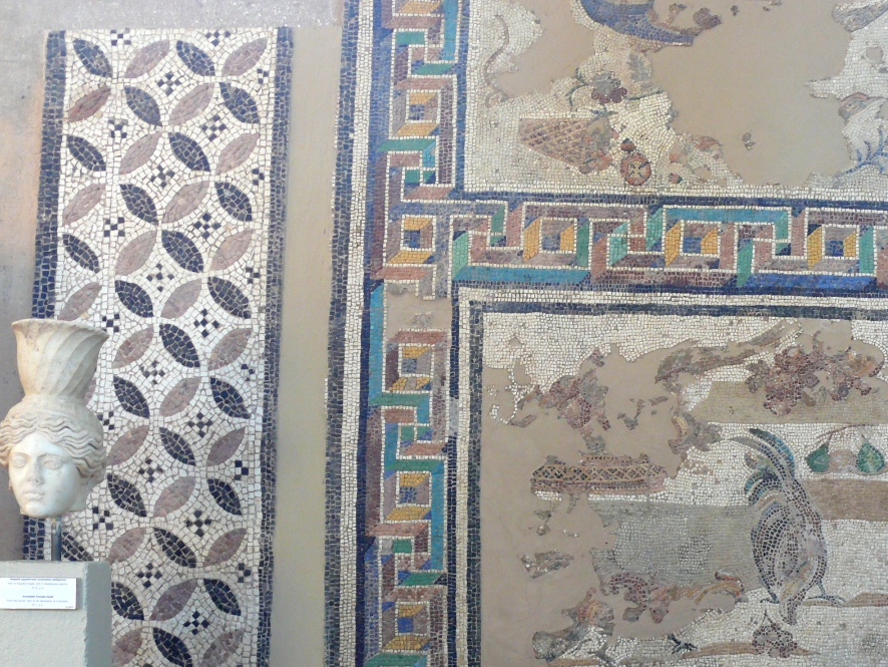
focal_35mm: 58
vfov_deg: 25.1
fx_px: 1488
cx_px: 635
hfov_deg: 32.8
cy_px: 432
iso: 200
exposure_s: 1/13
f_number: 2.8
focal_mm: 7.4
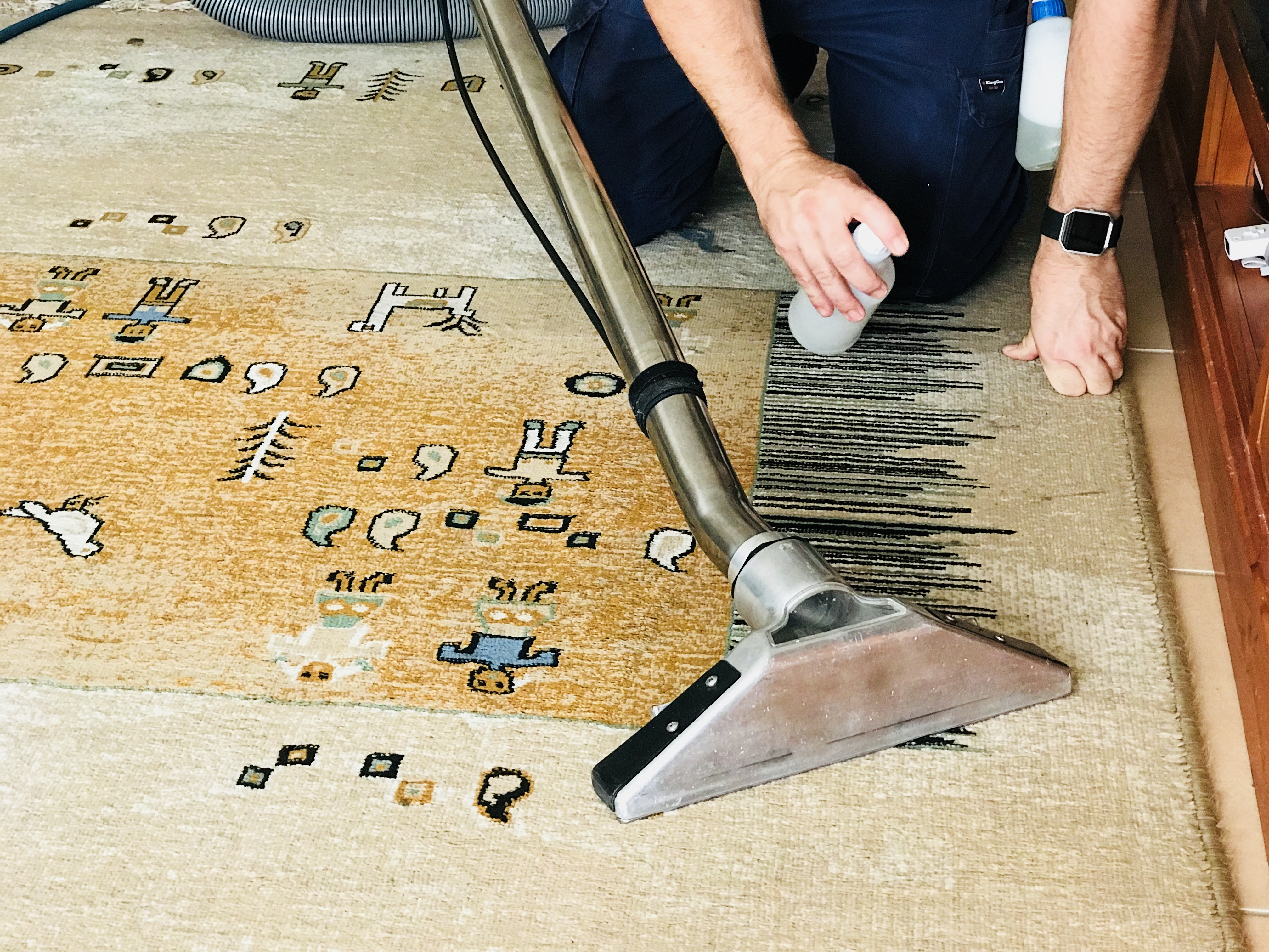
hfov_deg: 33.8
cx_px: 634
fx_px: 2090
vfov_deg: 25.7
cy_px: 476
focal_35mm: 57
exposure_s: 1/50
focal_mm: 6.6
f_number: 2.8
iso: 320
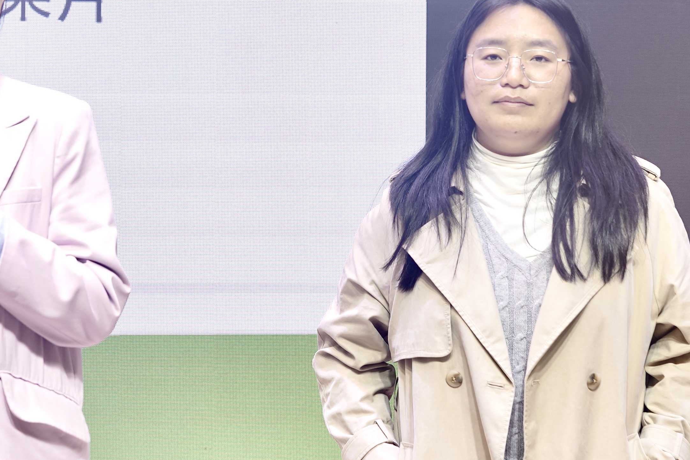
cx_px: 314
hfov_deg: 14.8
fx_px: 2664
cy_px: 70
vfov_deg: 9.8
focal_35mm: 139
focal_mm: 50
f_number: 2.8
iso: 125
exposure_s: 1/100
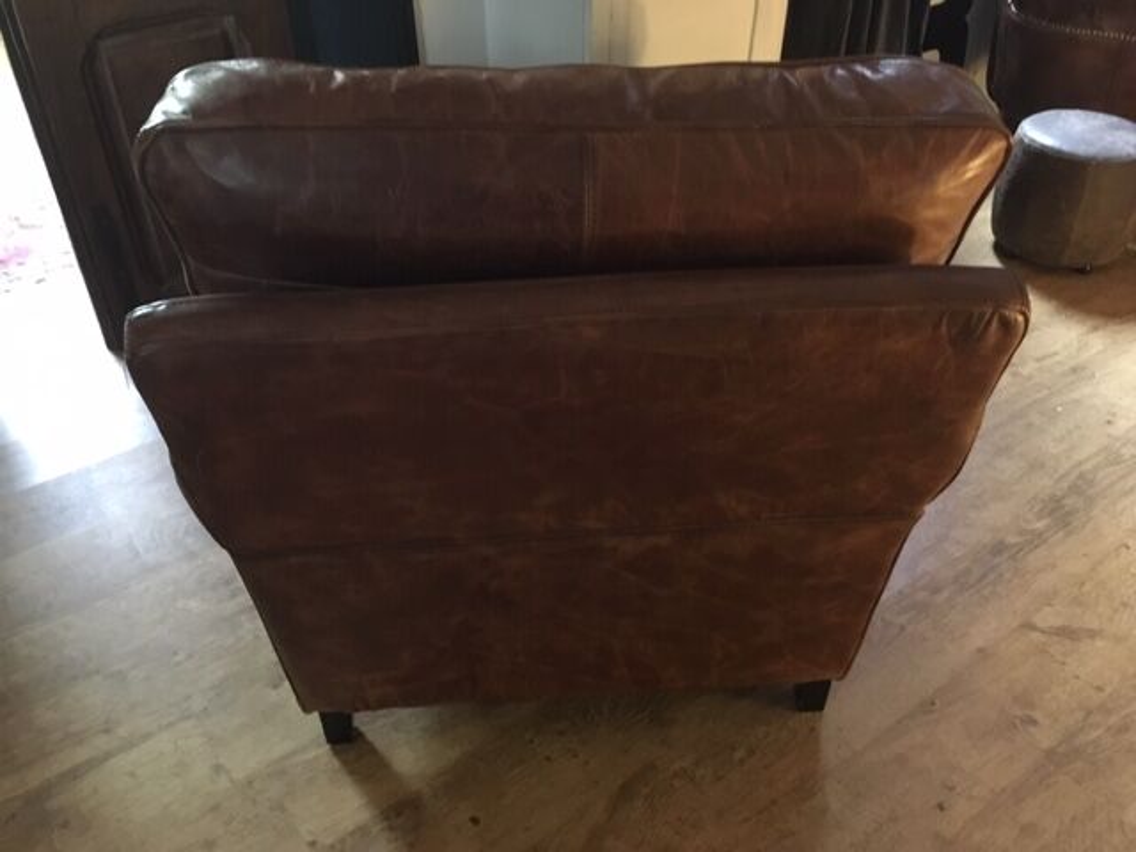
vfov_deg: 48.2
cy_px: 426
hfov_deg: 61.7
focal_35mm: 29
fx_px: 952
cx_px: 568
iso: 500
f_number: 2.2
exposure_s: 1/17
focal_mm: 4.15
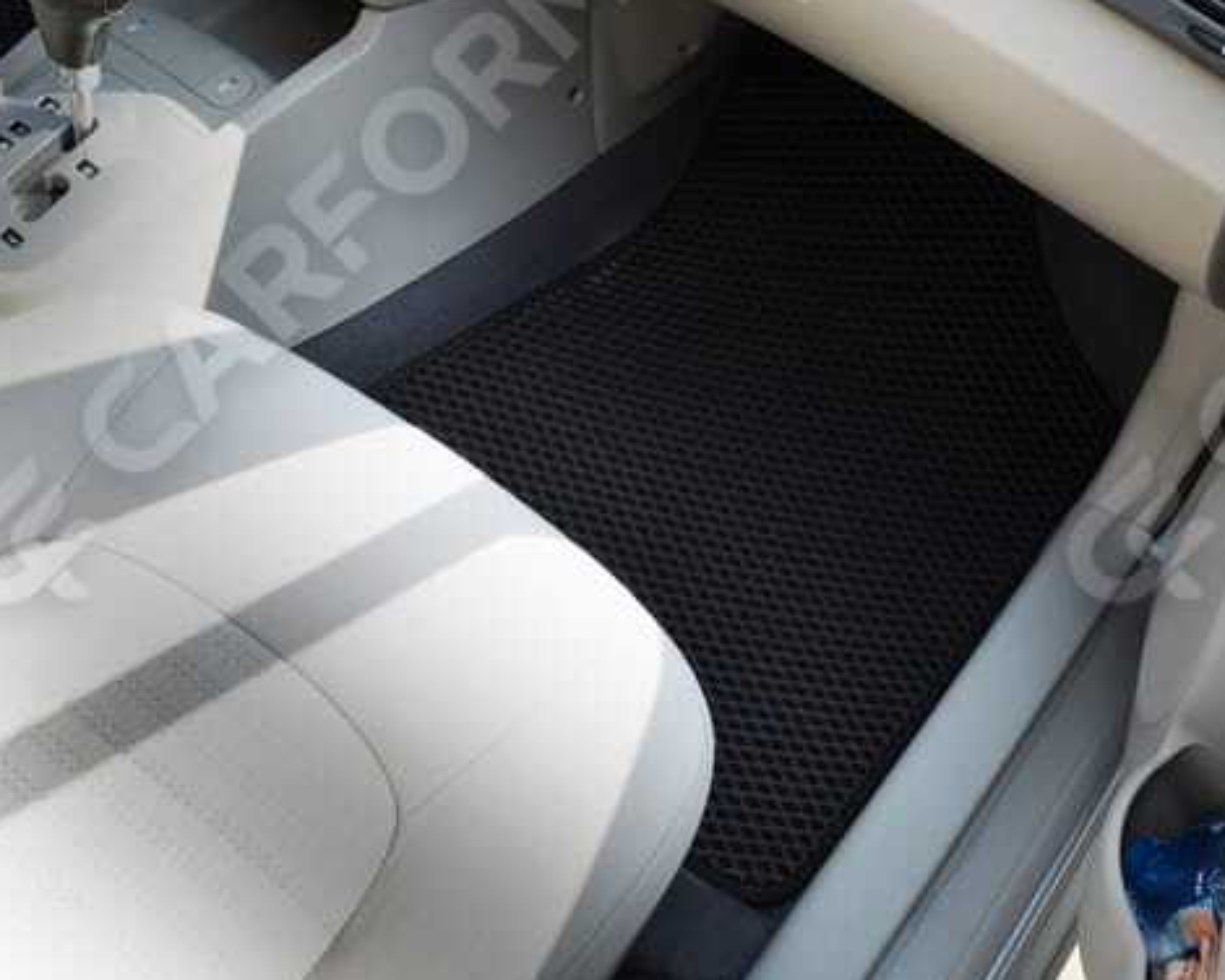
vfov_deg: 34.8
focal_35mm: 43
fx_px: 1559
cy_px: 390
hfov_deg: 42.3
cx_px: 824
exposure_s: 1/60
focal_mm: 18
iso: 100
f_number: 5.6
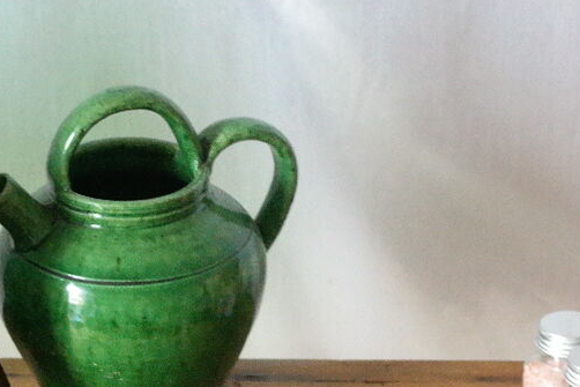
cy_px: 579
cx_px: 225
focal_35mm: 148
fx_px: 2385
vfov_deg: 9.0
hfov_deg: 13.9
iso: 1600
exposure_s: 1/30
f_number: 5.6
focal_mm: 28
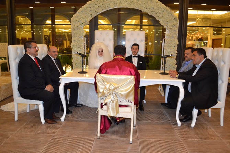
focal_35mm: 27
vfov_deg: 48.0
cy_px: 76
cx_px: 115
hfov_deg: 67.4
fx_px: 173
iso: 3200
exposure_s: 1/60
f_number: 3.5
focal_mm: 18
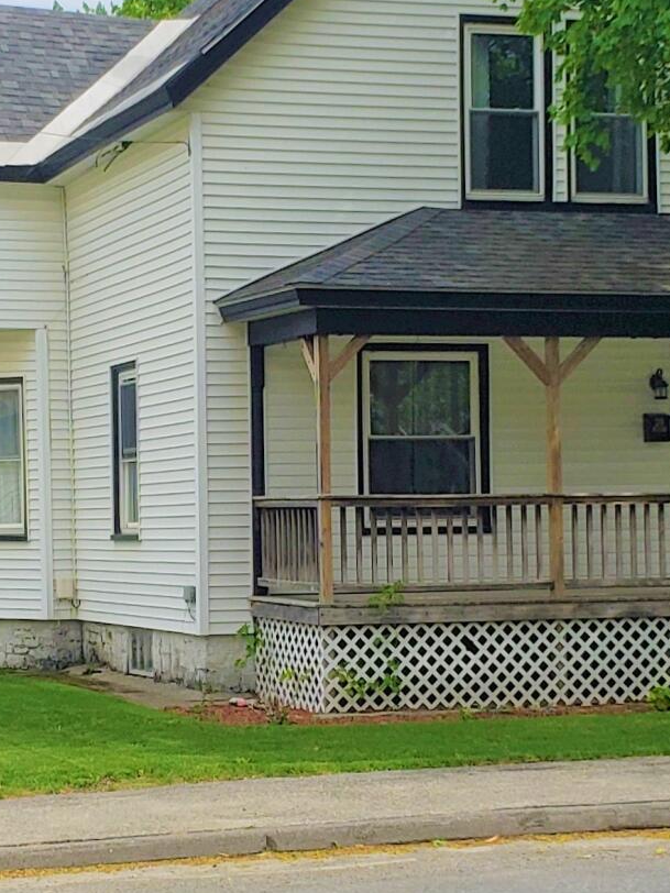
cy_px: 35
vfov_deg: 28.7
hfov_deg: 22.5
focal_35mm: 64
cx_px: 578
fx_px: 1652
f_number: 2.4
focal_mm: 4.3
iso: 50
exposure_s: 1/1731
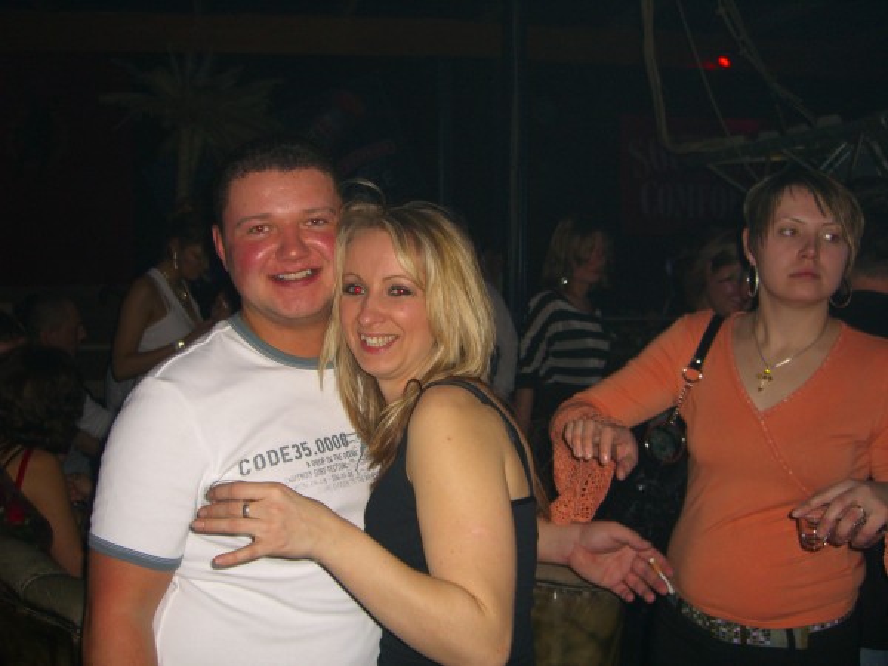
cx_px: 444
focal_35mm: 38
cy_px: 333
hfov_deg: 49.0
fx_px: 975
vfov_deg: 37.7
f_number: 2.8
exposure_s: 1/60
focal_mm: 7.9
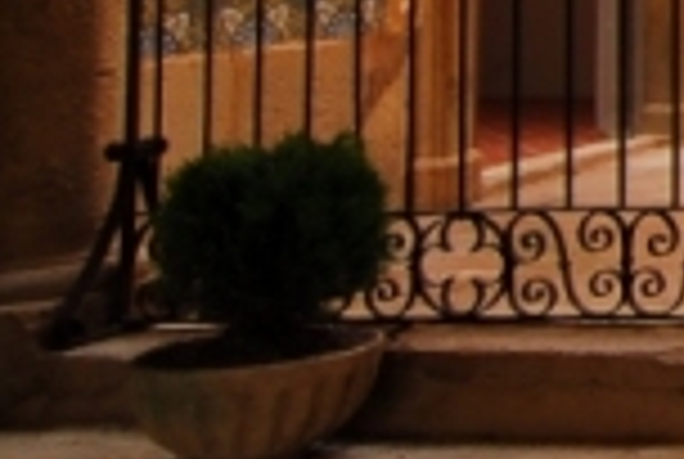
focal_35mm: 84
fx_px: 1590
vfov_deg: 15.2
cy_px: -238
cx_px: 1458
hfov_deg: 16.6
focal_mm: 11
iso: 125
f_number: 7.1
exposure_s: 1/40
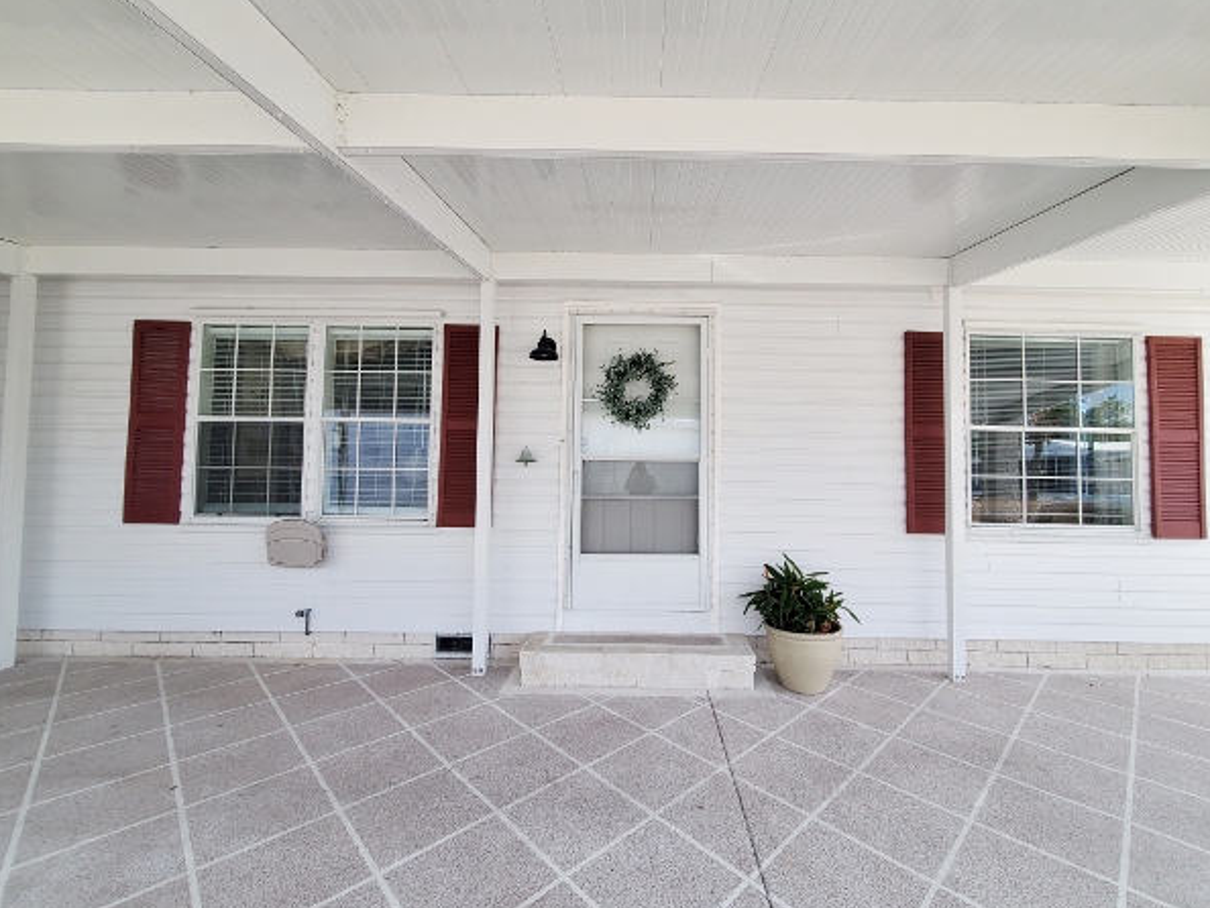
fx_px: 490
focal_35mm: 14
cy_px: 446
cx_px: 646
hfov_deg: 101.9
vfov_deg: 85.7
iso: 50
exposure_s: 1/289
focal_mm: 1.8
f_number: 2.2
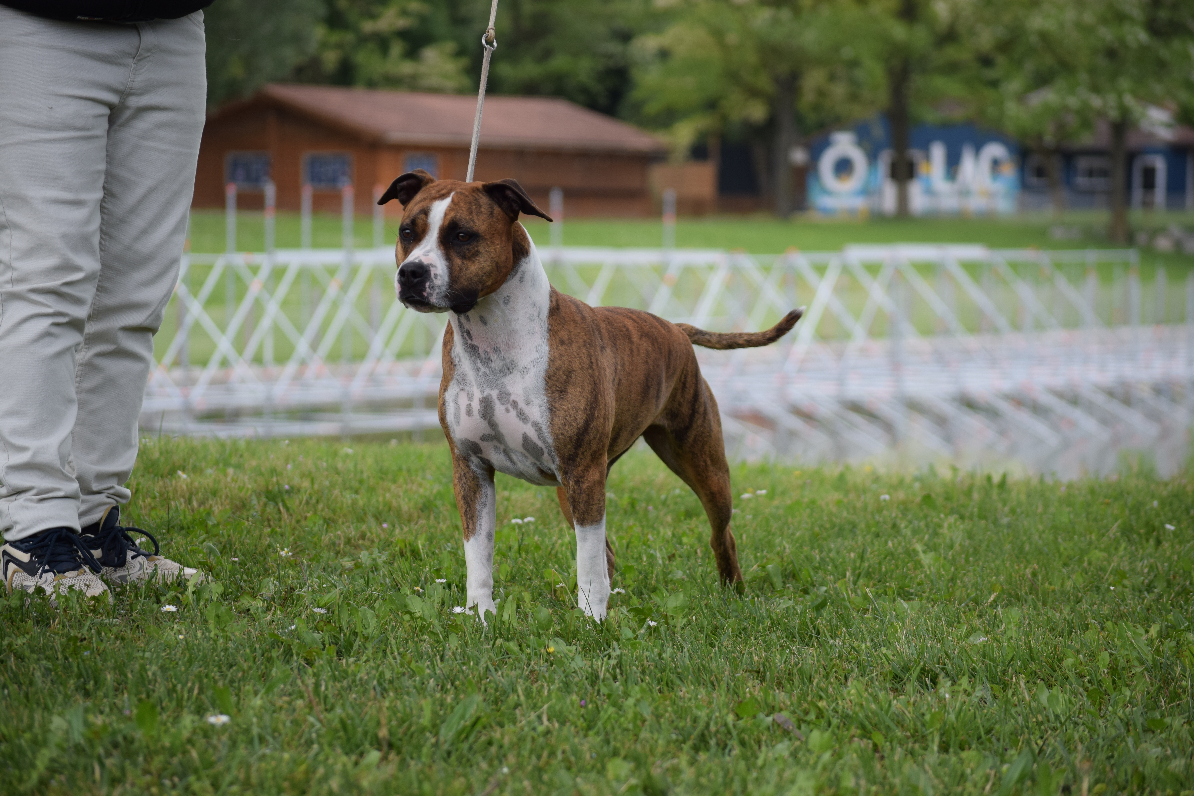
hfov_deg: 15.9
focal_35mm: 129
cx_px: 597
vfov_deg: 10.6
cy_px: 398
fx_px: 4278
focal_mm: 86
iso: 400
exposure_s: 1/1250
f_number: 5
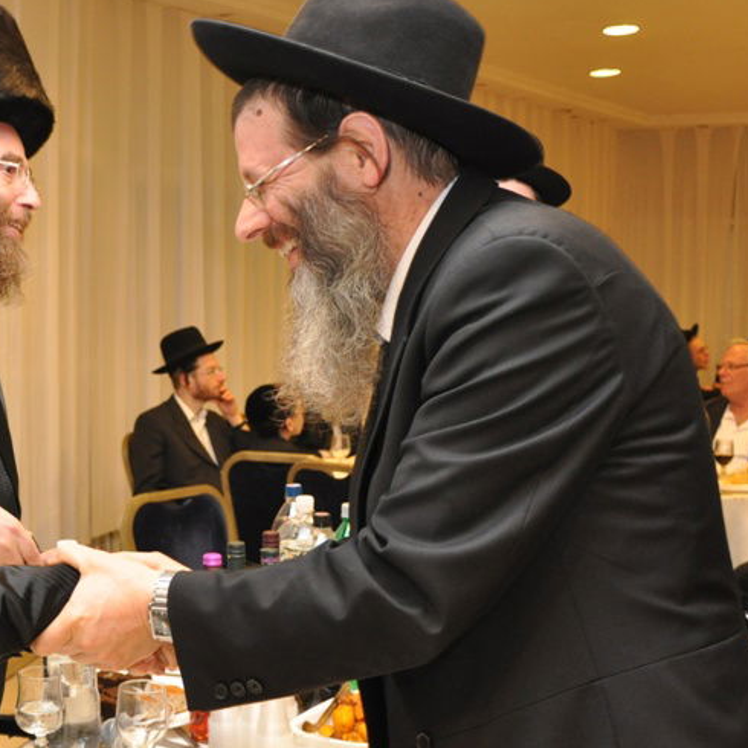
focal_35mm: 56
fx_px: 1366
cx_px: 147
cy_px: 438
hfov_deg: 29.9
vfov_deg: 30.6
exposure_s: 1/60
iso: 800
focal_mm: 21
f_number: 4
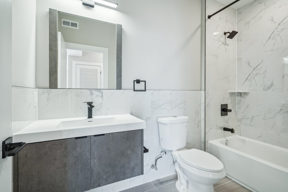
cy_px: 96
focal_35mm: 16
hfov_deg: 96.7
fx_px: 128
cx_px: 144
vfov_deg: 73.8
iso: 400
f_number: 8
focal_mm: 16
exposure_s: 1/5
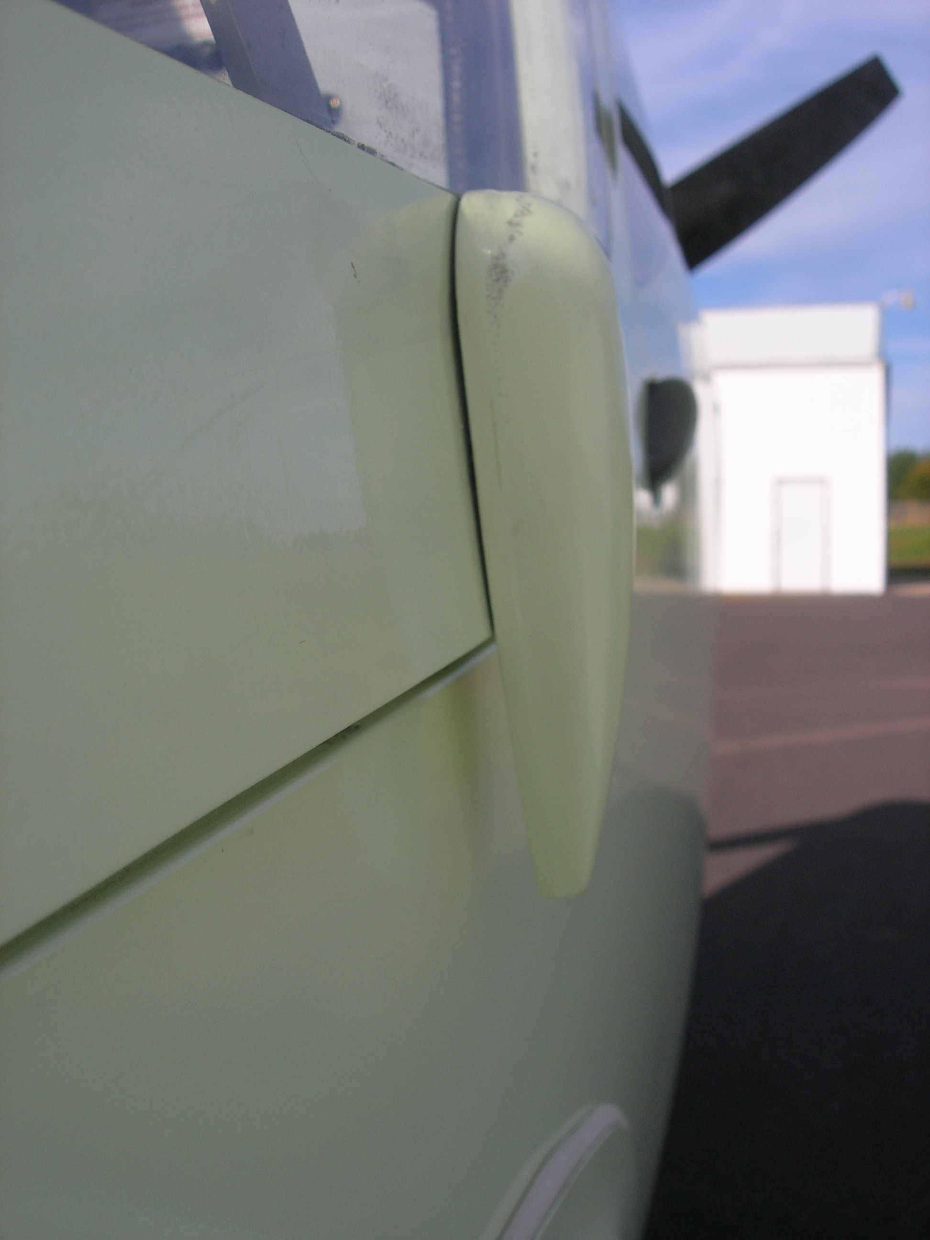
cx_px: 465
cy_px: 620
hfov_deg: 37.7
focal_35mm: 38
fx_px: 1361
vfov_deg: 49.0
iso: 64
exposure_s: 1/746
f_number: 4.8
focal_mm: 7.8
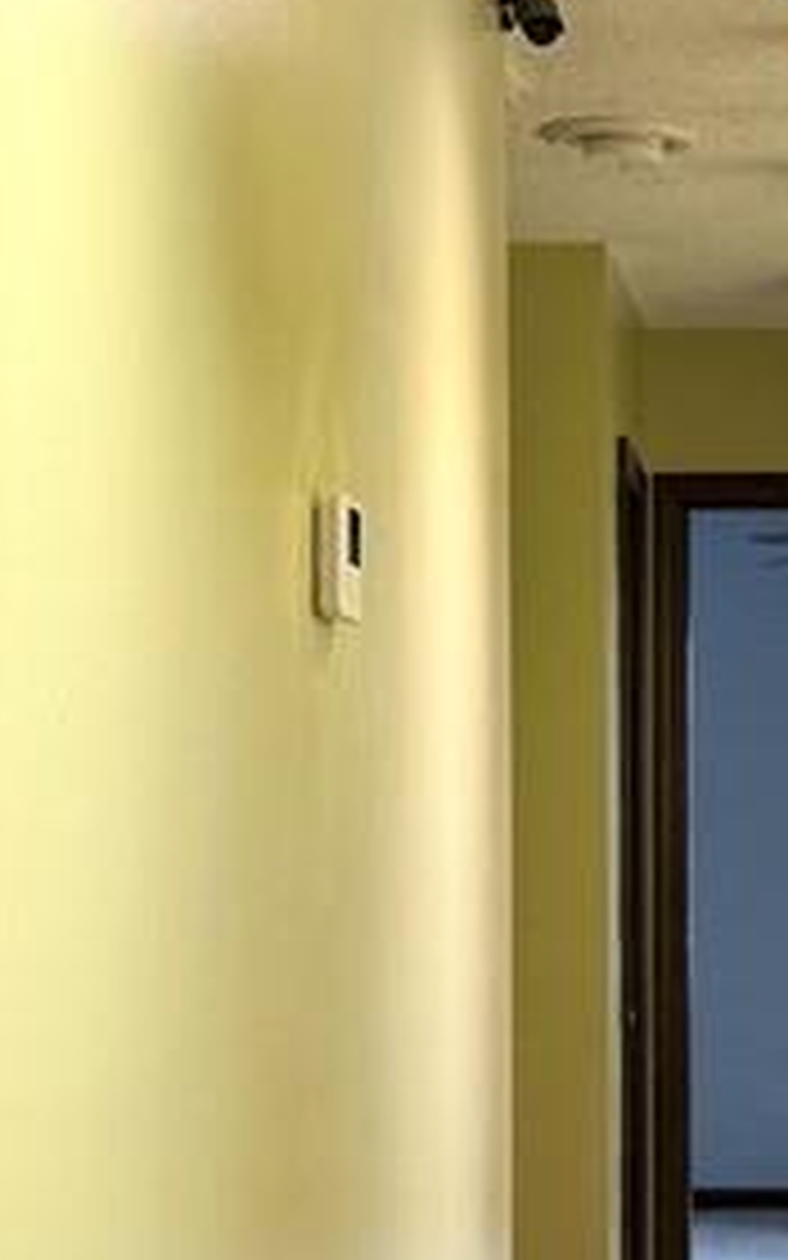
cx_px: 756
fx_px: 3196
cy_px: 940
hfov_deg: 13.9
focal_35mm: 93
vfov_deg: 22.1
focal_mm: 6.76
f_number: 1.78
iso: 200
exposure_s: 1/120
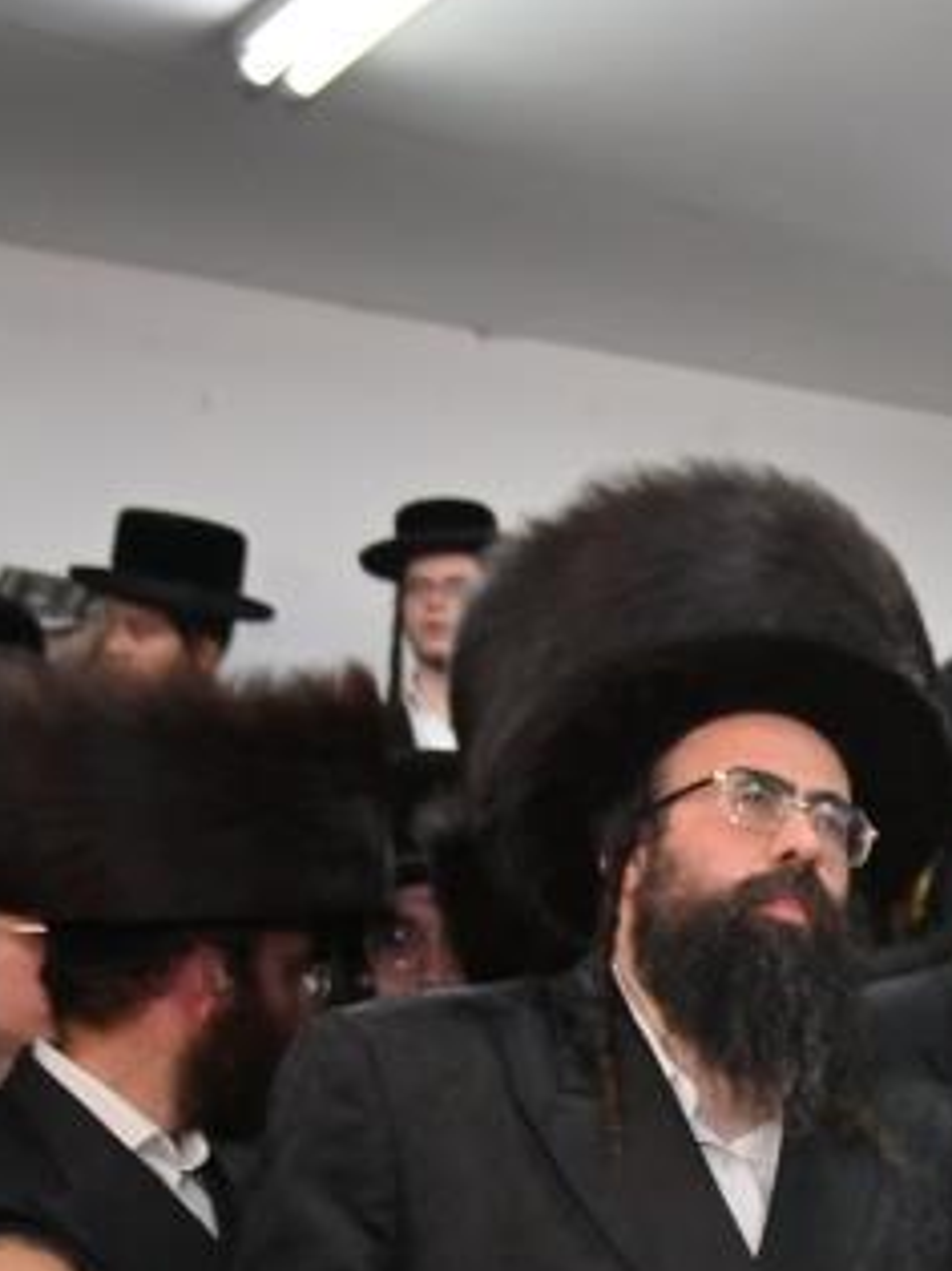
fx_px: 2752
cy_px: 1277
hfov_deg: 17.7
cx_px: 1396
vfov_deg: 24.8
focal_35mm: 75
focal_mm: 24
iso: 500
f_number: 4
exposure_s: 1/200
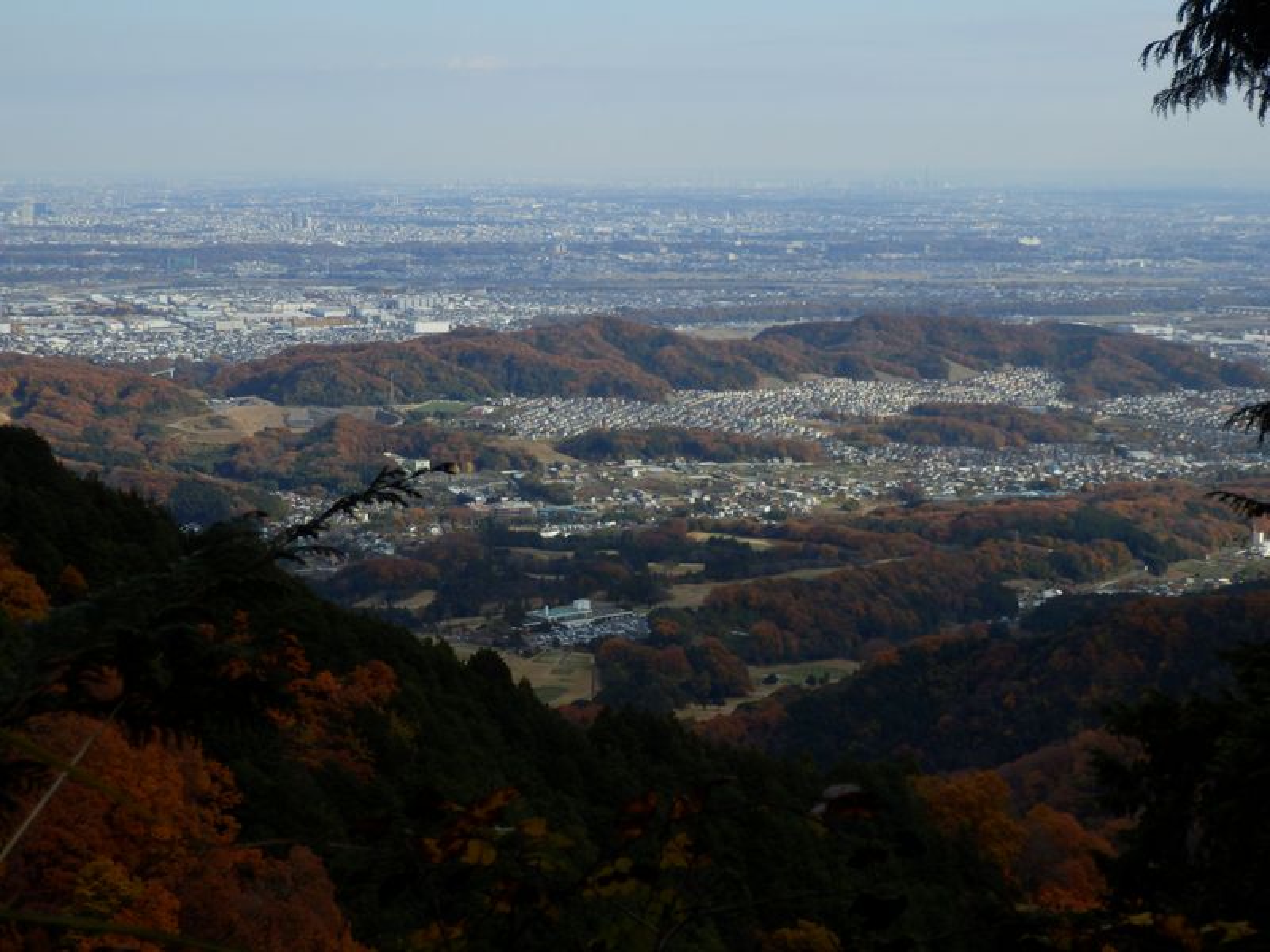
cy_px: 476
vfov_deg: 19.4
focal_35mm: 76
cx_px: 635
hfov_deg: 25.7
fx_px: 2788
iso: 80
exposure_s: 1/500
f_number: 4.9
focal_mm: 13.5
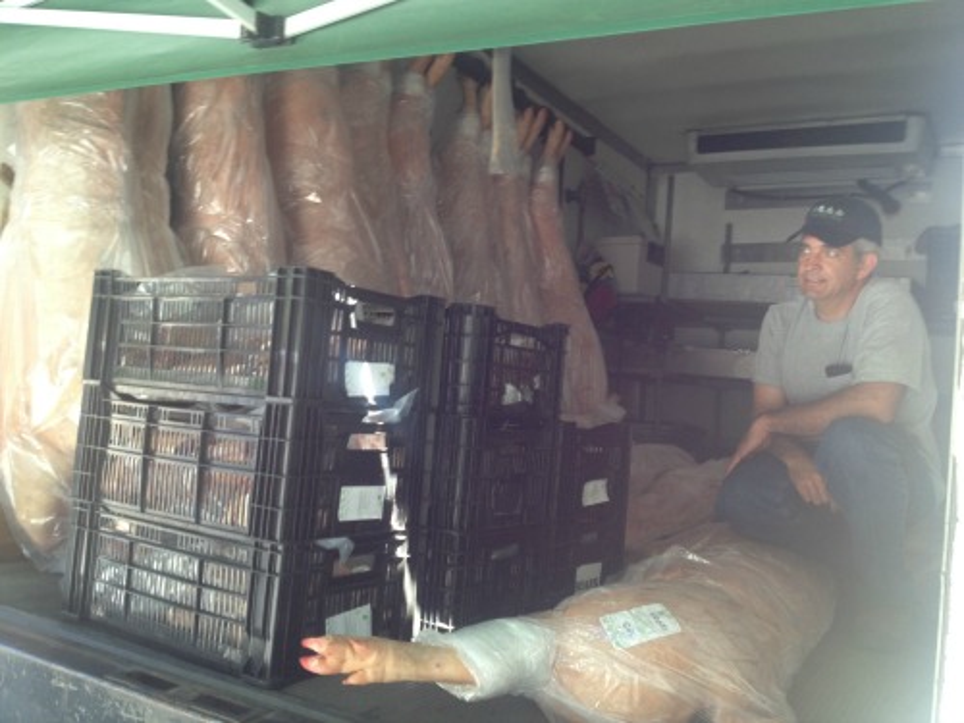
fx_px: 975
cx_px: 482
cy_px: 362
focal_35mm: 35
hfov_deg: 52.6
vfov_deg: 40.7
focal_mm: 4.28
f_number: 2.4
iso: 50
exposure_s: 1/30
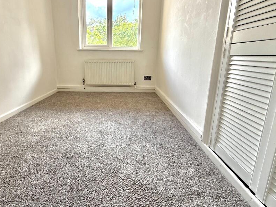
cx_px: 118
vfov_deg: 71.0
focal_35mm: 18
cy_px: 85
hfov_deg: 87.2
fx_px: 144
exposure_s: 1/99
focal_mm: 2.22
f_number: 2.2
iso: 100
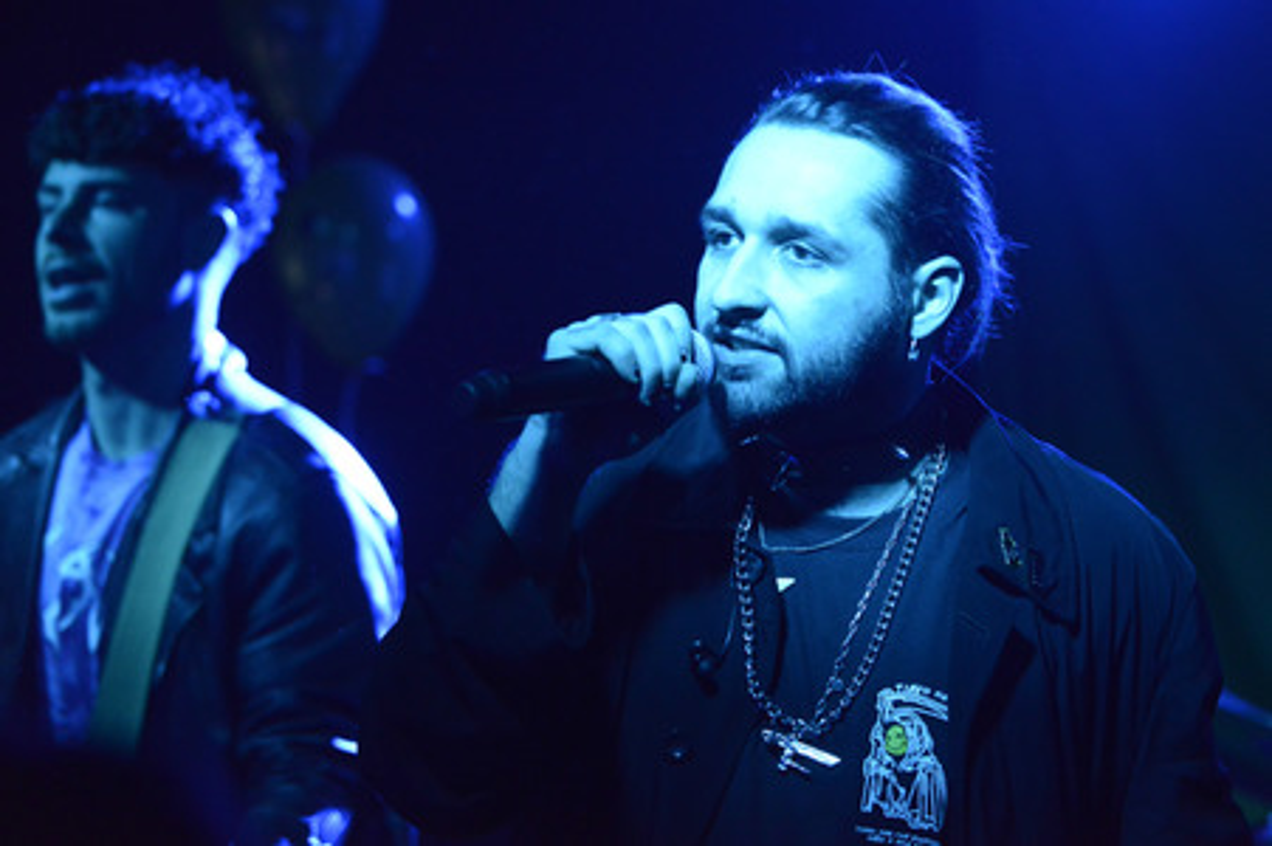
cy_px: 423
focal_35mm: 98
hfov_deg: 20.8
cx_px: 636
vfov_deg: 13.9
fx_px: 3460
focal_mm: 98
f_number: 3.2
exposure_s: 1/250
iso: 6400
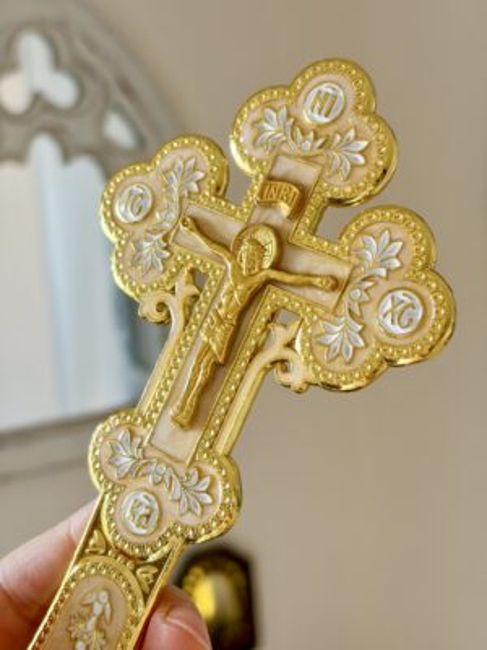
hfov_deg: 28.0
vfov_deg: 36.8
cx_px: 244
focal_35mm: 52
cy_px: 325
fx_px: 975
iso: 50
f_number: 1.6
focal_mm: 5.96
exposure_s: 1/80
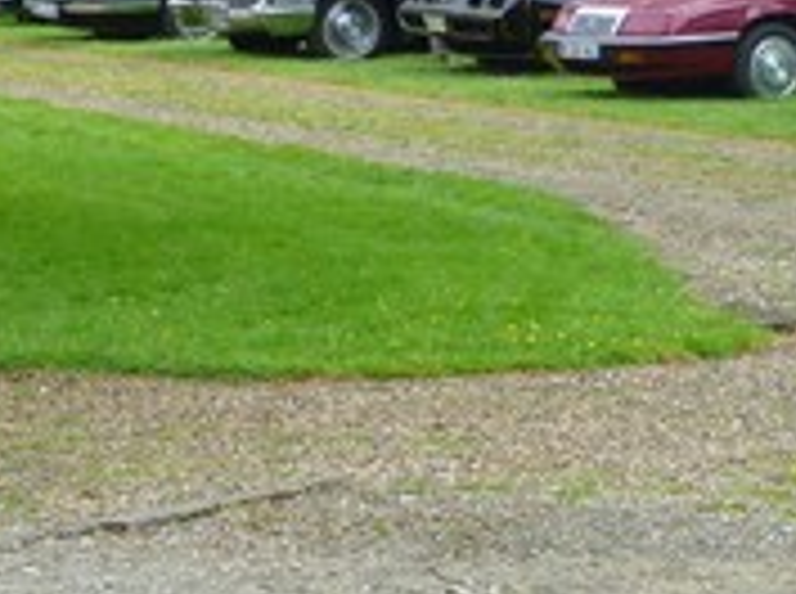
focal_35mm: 174
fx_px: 3993
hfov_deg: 11.4
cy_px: 36
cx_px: 517
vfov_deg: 8.5
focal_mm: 8.6
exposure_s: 1/60
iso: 80
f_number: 4.3
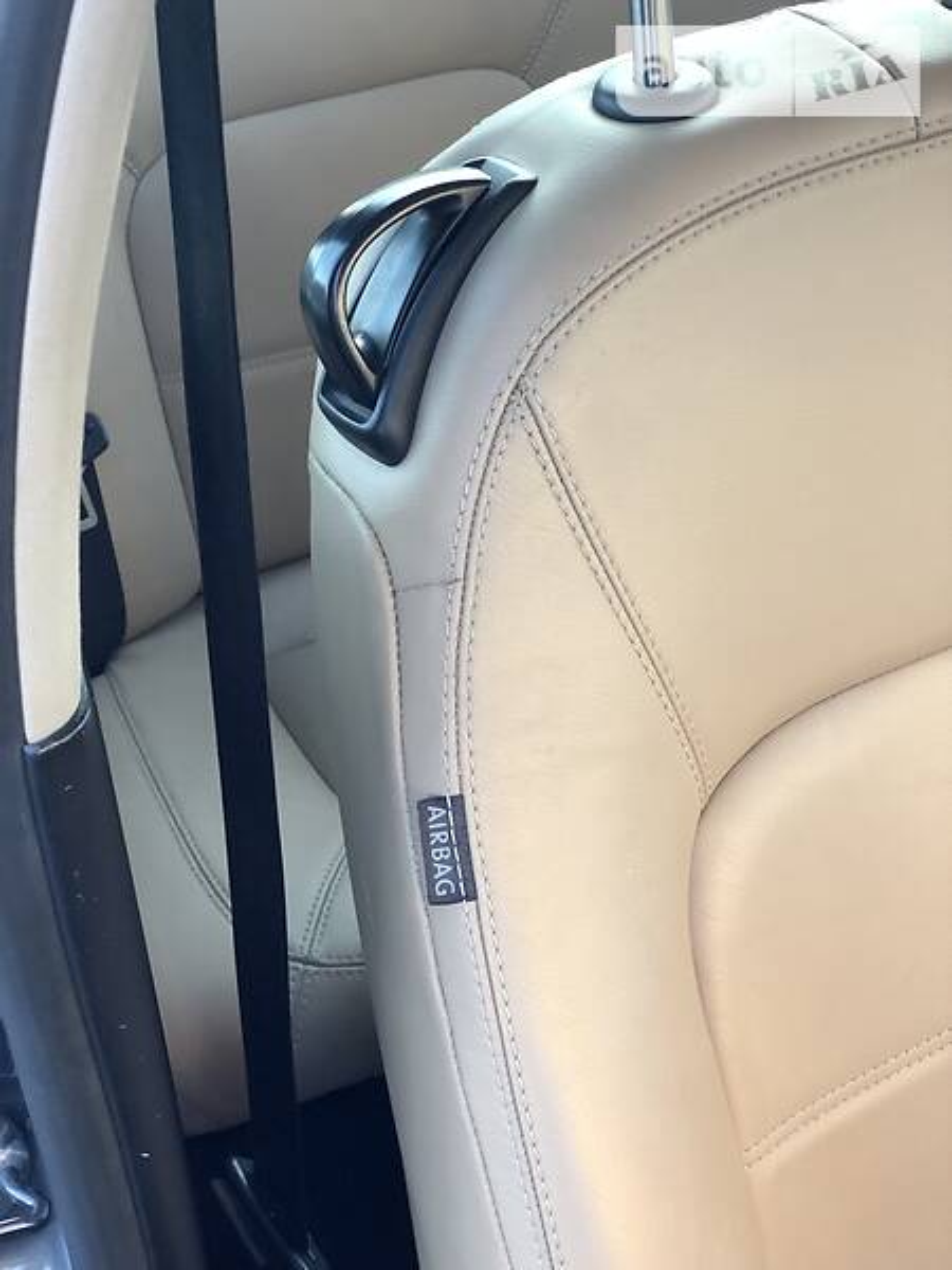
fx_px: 1907
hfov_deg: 28.0
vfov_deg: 36.8
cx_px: 476
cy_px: 635
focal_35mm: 52
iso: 100
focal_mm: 6
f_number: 2.4
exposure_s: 1/60
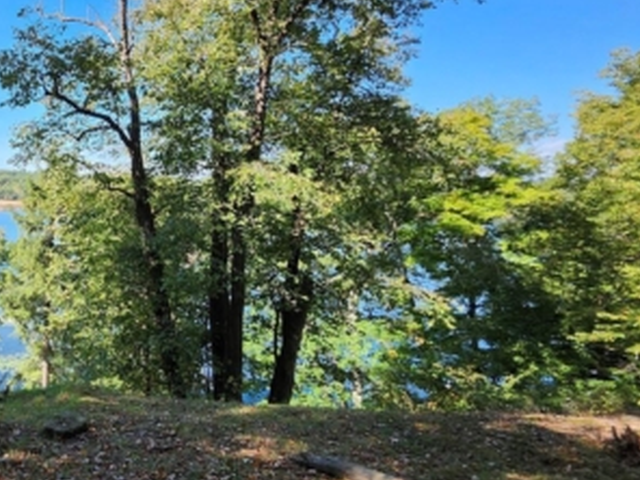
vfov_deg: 52.7
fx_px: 481
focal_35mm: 26
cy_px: 190
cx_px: 9
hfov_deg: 53.7
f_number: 2.2
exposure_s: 1/462
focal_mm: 1.74
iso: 40
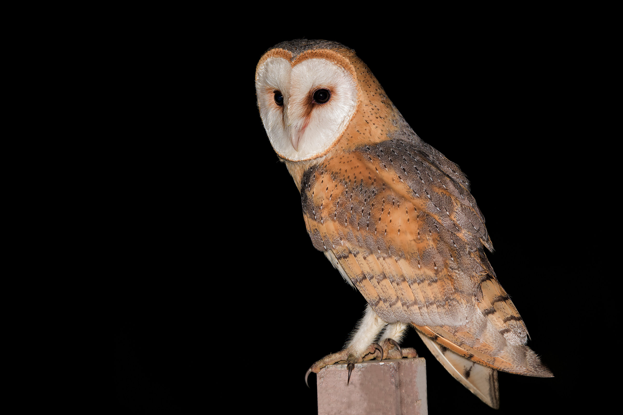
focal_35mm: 400
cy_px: 208
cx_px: 312
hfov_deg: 5.2
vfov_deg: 3.4
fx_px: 6922
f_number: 8
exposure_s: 1/250
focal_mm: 400
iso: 1250
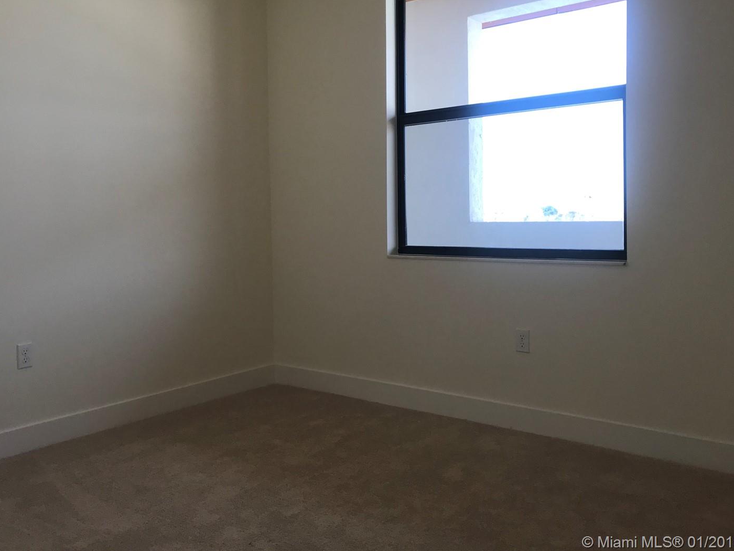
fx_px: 679
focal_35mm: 32
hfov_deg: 56.7
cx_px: 333
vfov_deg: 44.1
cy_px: 238
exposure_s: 1/120
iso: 32
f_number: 1.8
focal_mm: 3.99
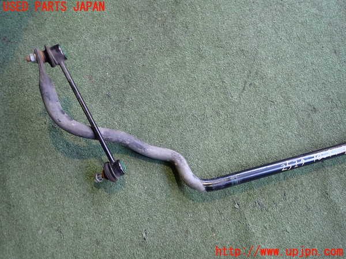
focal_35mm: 25
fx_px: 250
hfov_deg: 69.4
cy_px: 130
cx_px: 173
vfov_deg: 54.9
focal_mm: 4.5
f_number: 2
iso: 200
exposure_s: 1/40
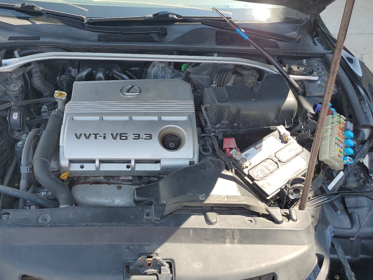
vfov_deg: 41.8
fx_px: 366
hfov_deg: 53.5
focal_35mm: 34
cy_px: 150
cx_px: 147
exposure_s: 1/769
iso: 50
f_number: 1.5
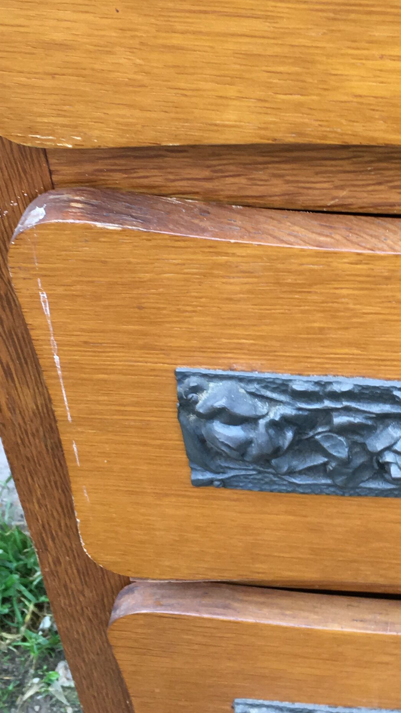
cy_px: 292
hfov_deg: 17.1
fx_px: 1304
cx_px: 409
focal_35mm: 69
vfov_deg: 30.5
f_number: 2.2
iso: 40
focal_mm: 4.15
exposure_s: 1/100
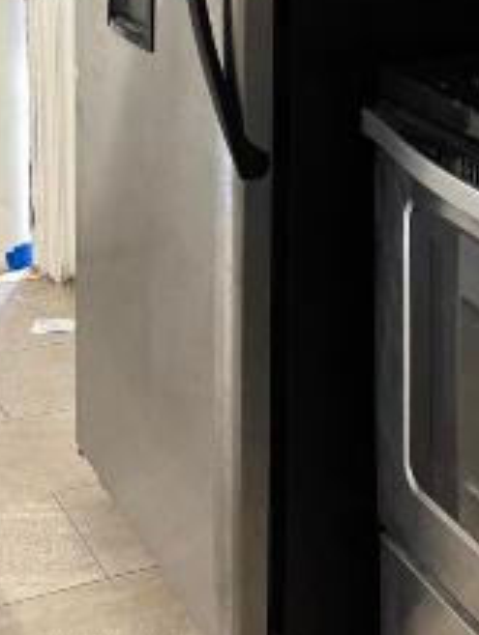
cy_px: -136
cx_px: 372
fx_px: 1674
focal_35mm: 91
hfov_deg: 16.2
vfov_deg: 20.1
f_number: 1.6
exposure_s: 1/60
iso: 160
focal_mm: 5.96
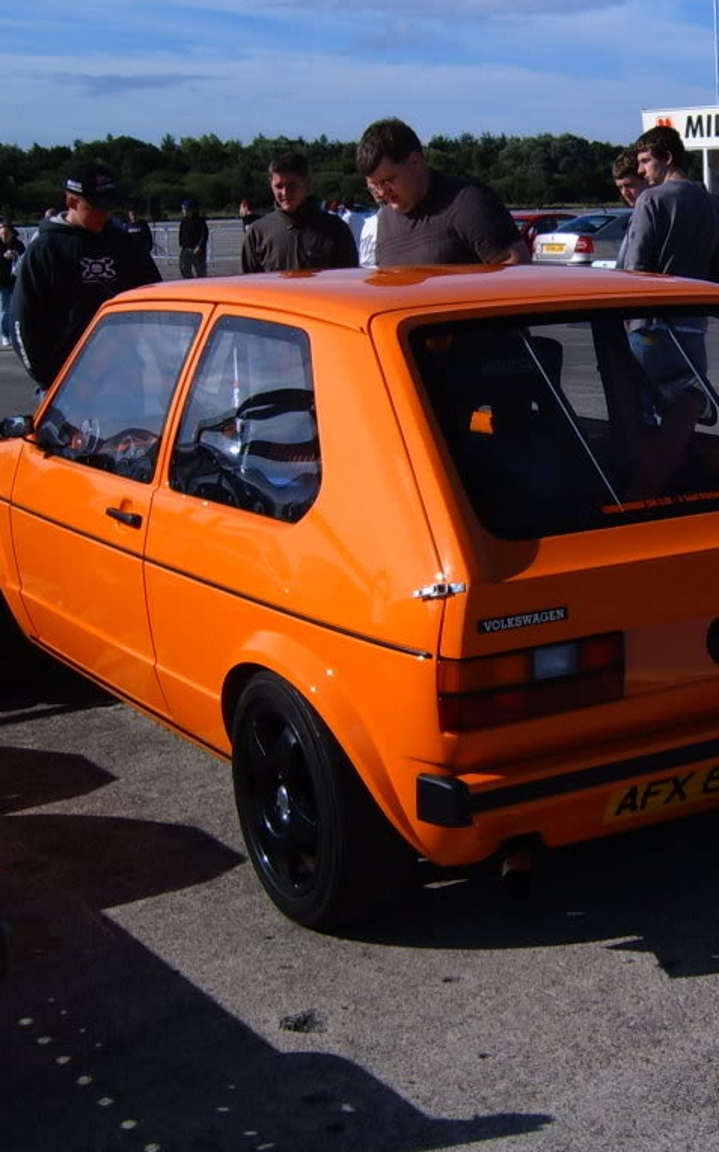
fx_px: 1694
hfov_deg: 23.5
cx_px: 615
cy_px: 574
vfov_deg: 37.5
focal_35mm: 54
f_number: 5.8
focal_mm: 5.8
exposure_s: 1/500
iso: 50
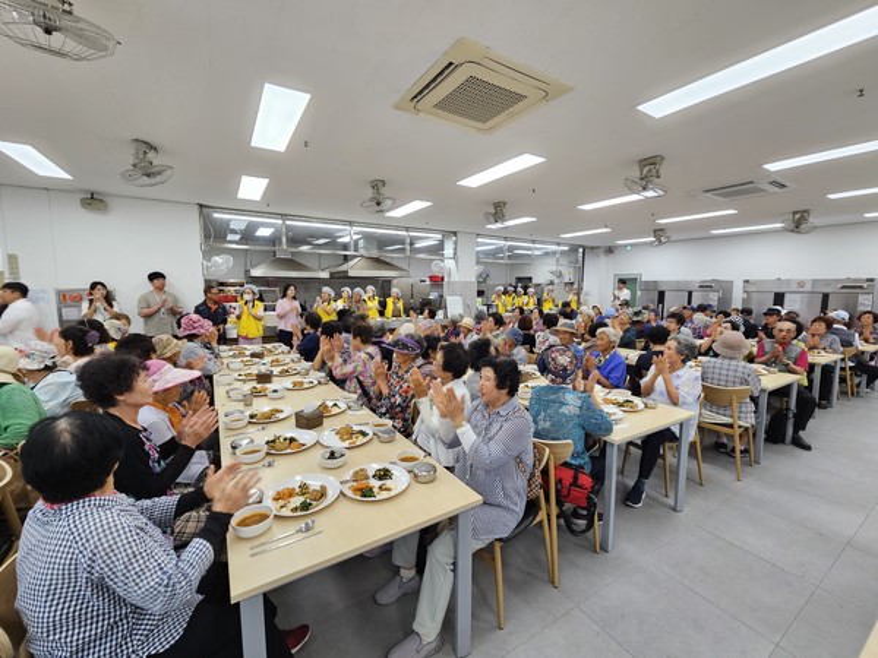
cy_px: 329
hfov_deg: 106.2
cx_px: 439
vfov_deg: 89.9
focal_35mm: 13
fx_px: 330
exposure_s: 1/60
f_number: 2.2
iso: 100
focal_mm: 2.2
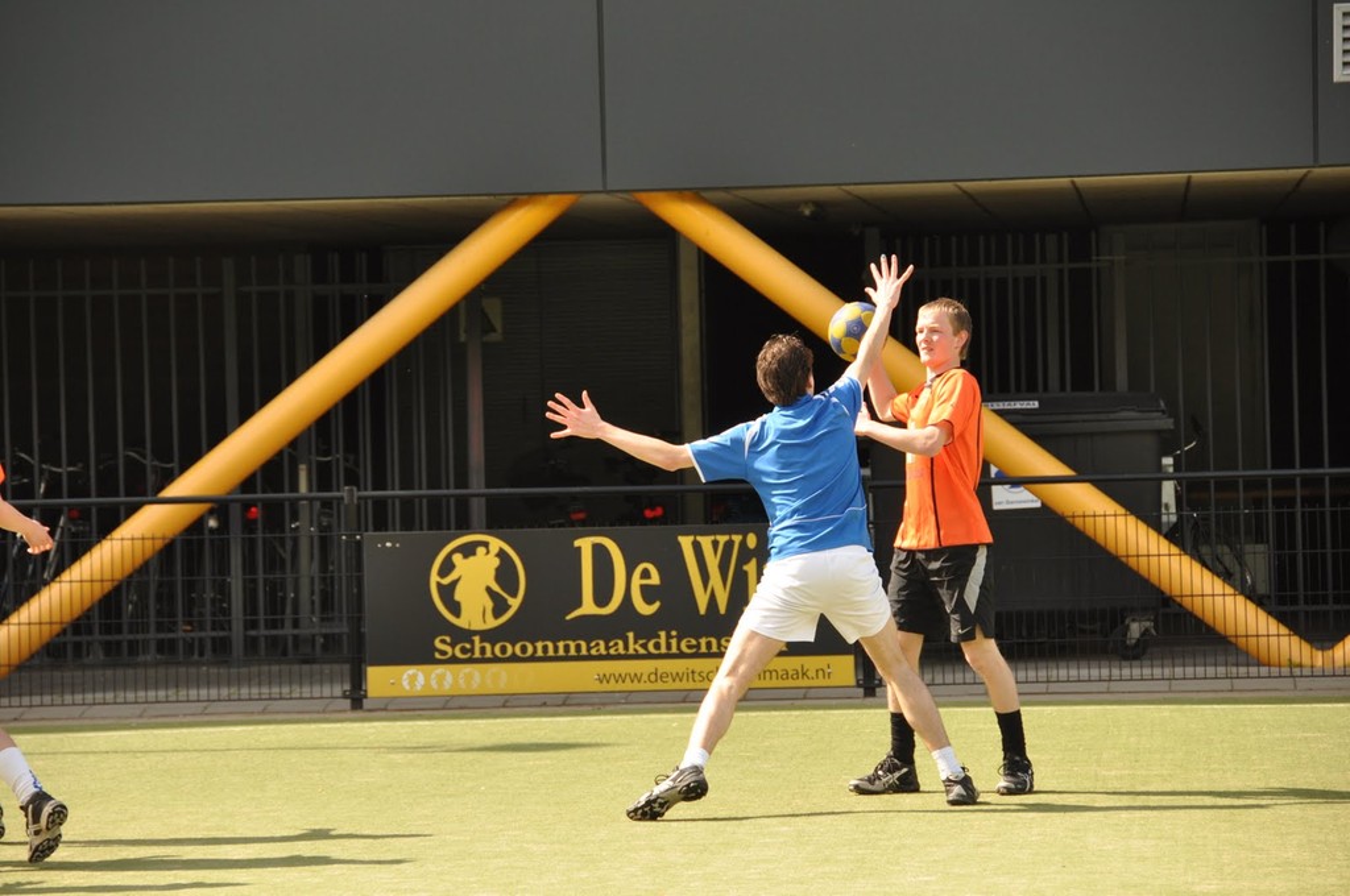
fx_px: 7303
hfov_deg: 10.6
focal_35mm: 195
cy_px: 448
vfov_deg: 7.0
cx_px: 675
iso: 400
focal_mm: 130
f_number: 6.3
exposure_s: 1/640
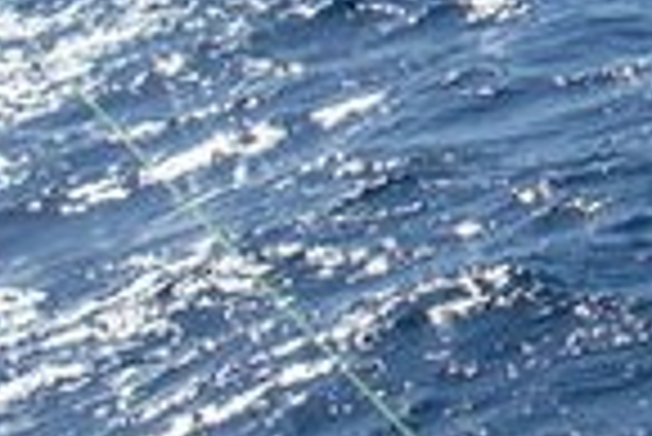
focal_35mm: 167
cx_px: 1066
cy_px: -193
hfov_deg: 11.6
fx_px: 3028
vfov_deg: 8.1
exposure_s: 1/420
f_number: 5.6
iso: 64
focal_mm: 6.2
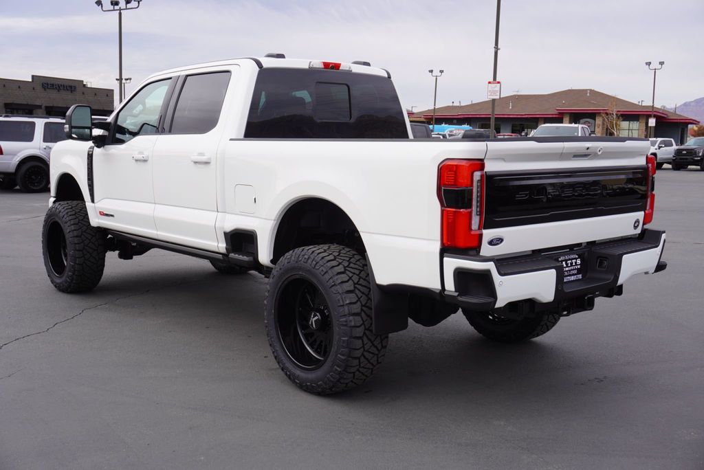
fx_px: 763
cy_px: 235
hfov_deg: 49.5
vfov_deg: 34.3
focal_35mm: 39
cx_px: 352
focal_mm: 26
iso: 100
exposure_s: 1/100
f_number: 8
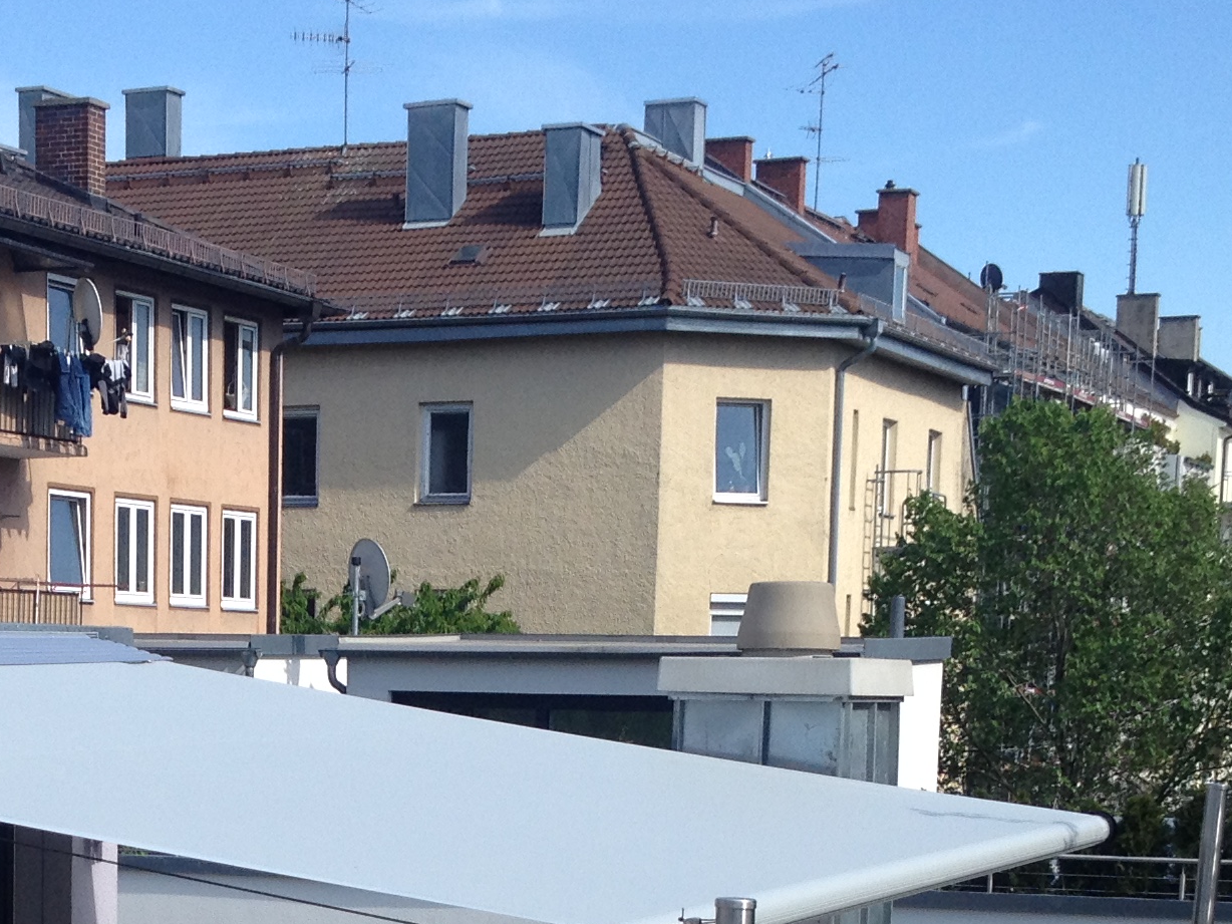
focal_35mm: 93
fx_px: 3310
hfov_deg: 20.8
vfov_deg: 15.4
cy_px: 1074
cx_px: 250
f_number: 2.4
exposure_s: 1/968
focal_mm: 4.28
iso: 50
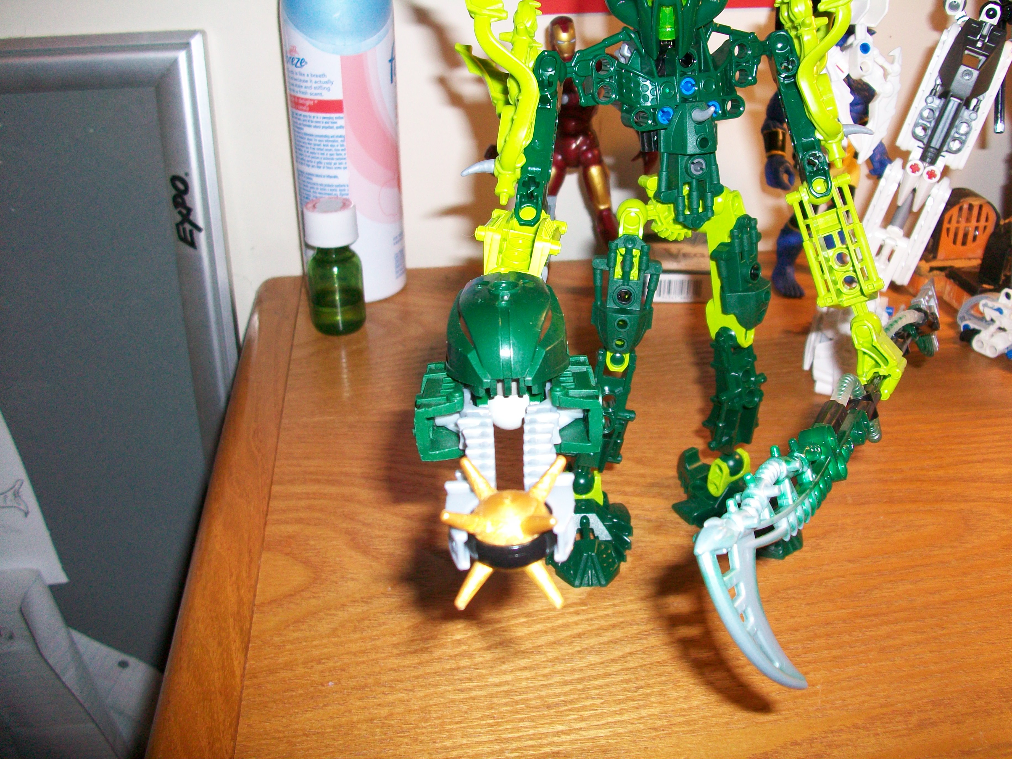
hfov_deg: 56.8
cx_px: 506
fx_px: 936
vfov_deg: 44.2
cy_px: 380
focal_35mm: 32
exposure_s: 1/60
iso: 120
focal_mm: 5.7
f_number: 2.8
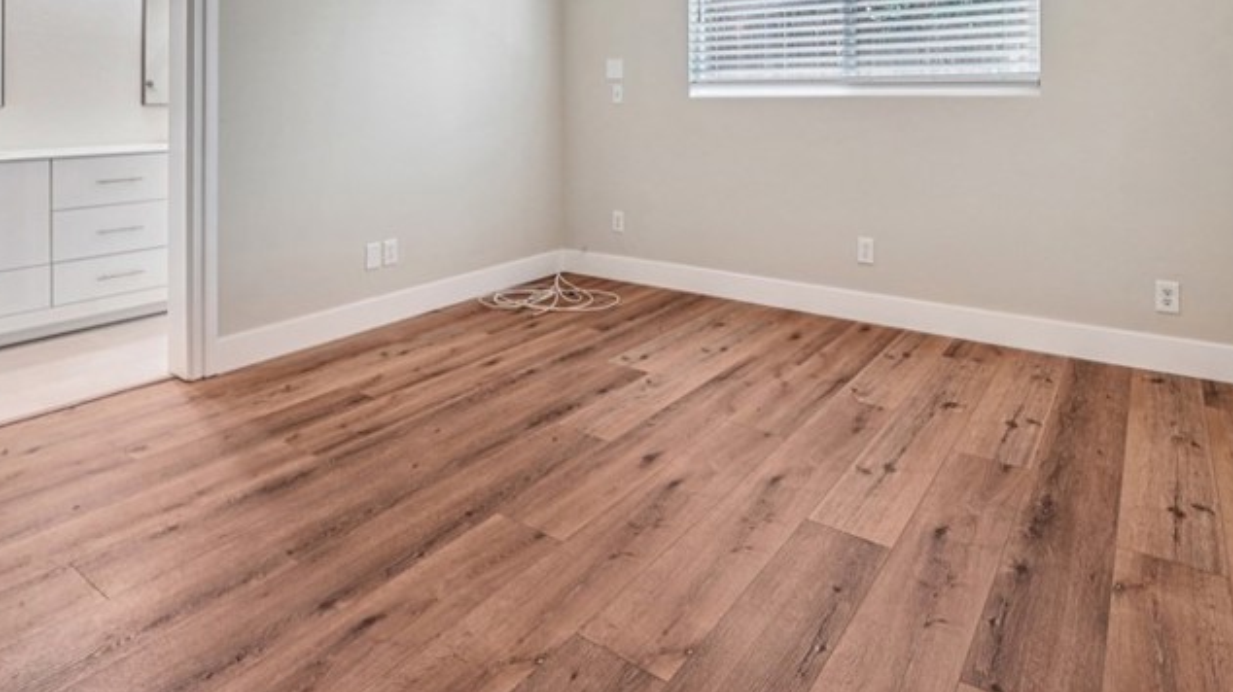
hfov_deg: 81.2
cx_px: 640
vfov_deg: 47.3
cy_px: 95
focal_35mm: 22
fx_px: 719
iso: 400
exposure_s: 1/20
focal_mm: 13
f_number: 8
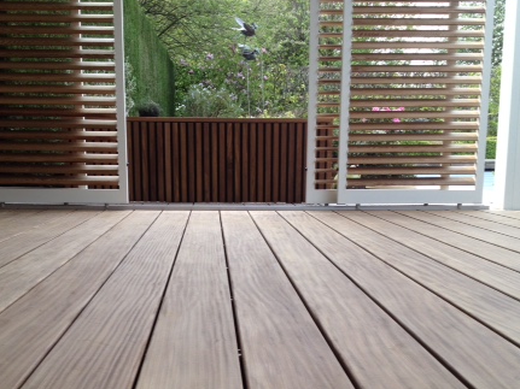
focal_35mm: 52
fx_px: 781
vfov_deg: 27.7
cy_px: 288
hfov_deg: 36.8
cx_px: 230
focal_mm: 4.28
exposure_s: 1/375
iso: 50
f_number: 2.4
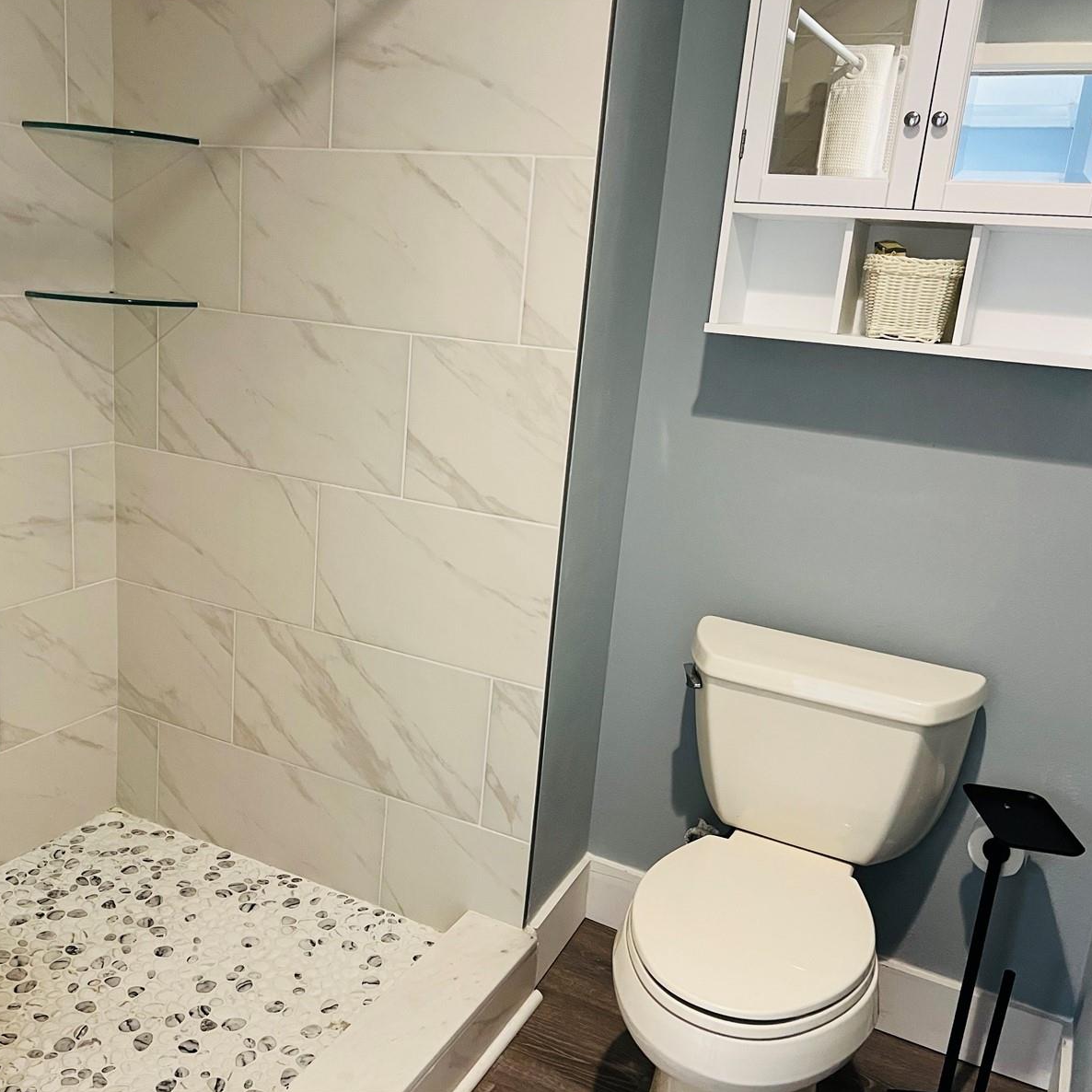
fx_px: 1106
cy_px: 543
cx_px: 492
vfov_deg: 52.5
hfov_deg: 52.4
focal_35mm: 31
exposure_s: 1/60
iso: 400
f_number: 1.5
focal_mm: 5.7
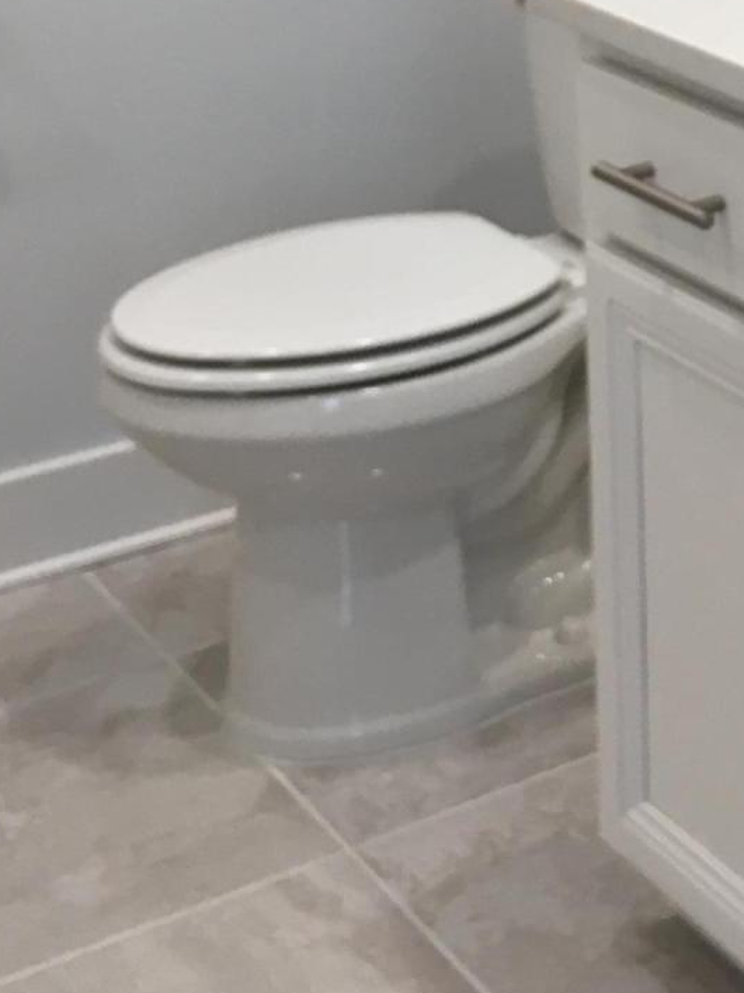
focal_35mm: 82
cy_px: 104
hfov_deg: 17.3
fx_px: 2351
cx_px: 835
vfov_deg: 23.2
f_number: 2.2
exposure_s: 1/30
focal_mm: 4.15
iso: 25
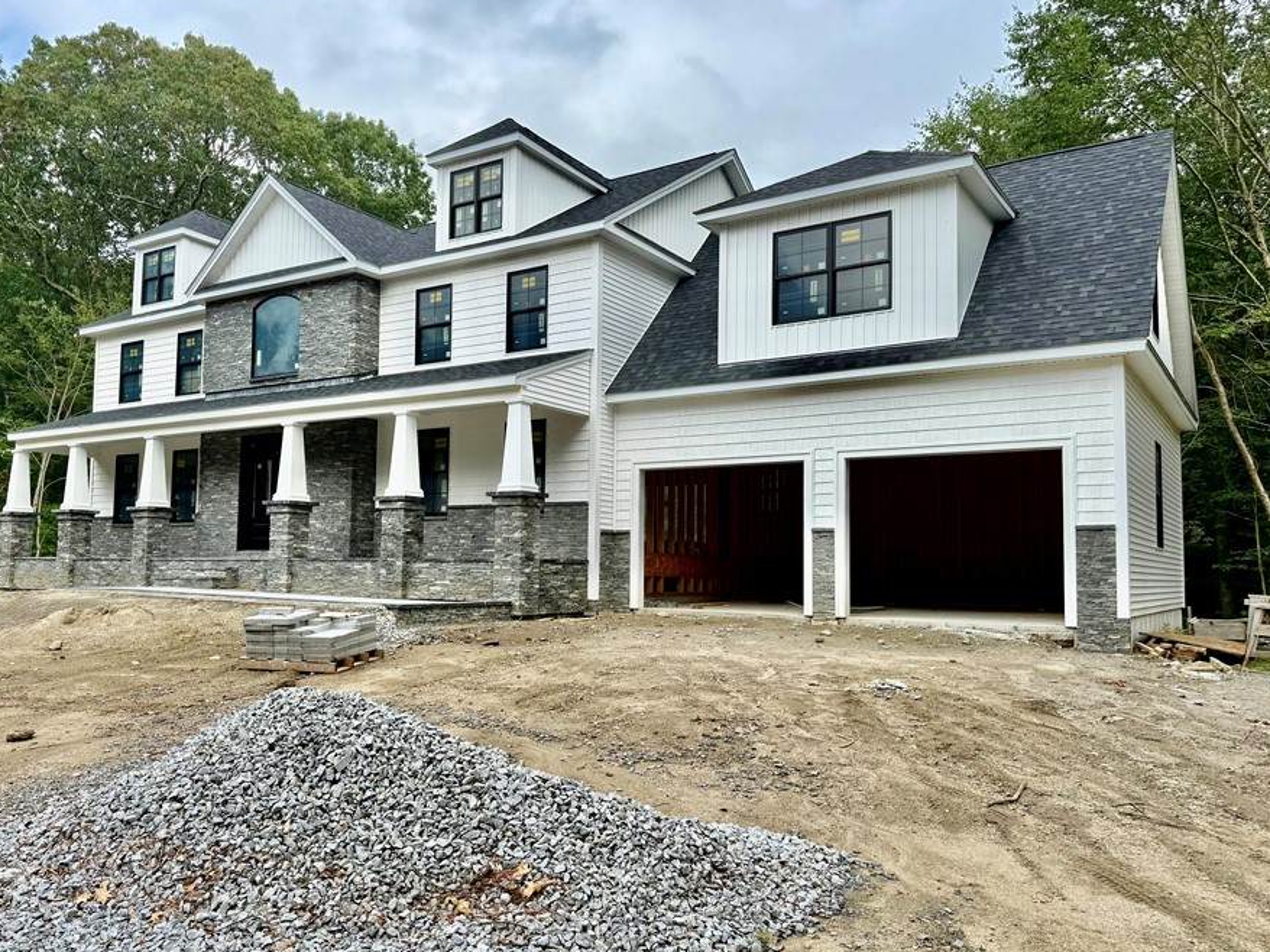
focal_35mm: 28
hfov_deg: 63.3
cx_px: 570
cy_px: 498
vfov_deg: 49.7
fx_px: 1027
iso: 80
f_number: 1.78
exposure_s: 1/1385
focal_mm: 6.76
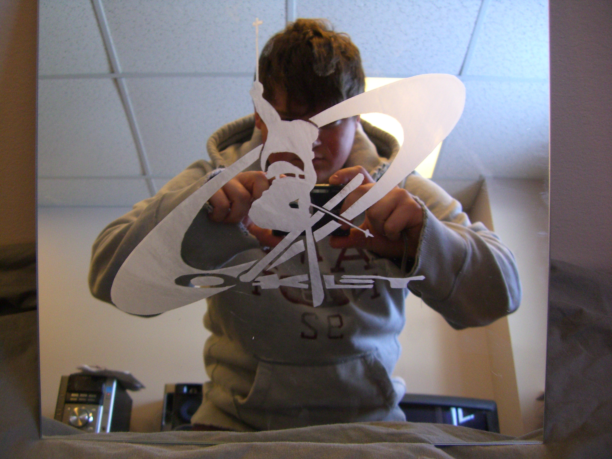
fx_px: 672
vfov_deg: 37.7
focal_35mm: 38
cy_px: 230
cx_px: 306
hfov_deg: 49.0
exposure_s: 1/20
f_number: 2.7
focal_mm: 6.2
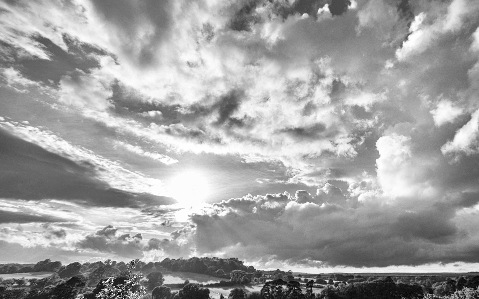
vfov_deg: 58.1
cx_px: 280
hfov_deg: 82.6
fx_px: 269
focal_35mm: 21
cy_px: 159
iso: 100
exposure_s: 1/2000
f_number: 3.5
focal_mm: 11
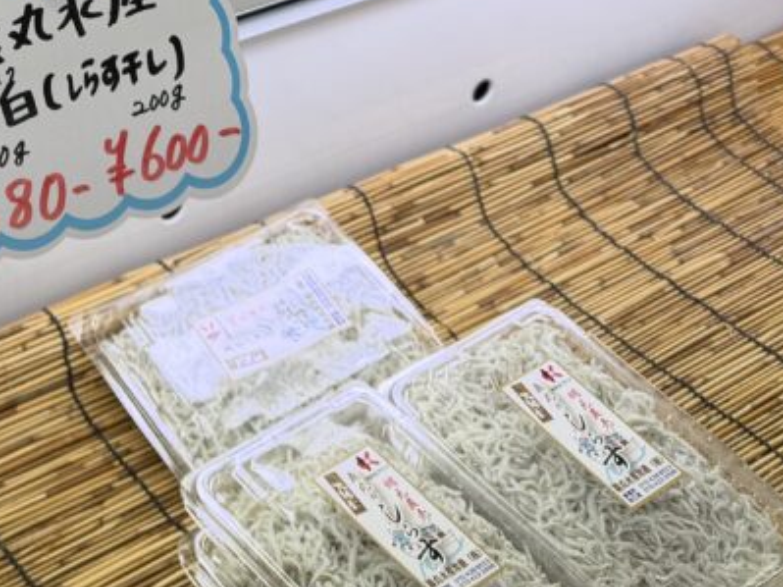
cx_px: -45
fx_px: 1741
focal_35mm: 77
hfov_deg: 24.0
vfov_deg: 16.9
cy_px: -346
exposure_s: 1/264
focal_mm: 6.76
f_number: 1.78
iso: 80
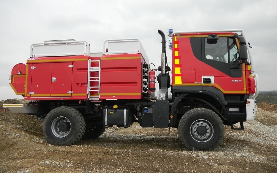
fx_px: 226
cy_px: 87
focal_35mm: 30
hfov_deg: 62.9
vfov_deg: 41.8
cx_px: 138
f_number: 3.9
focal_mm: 5
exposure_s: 1/282
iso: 80
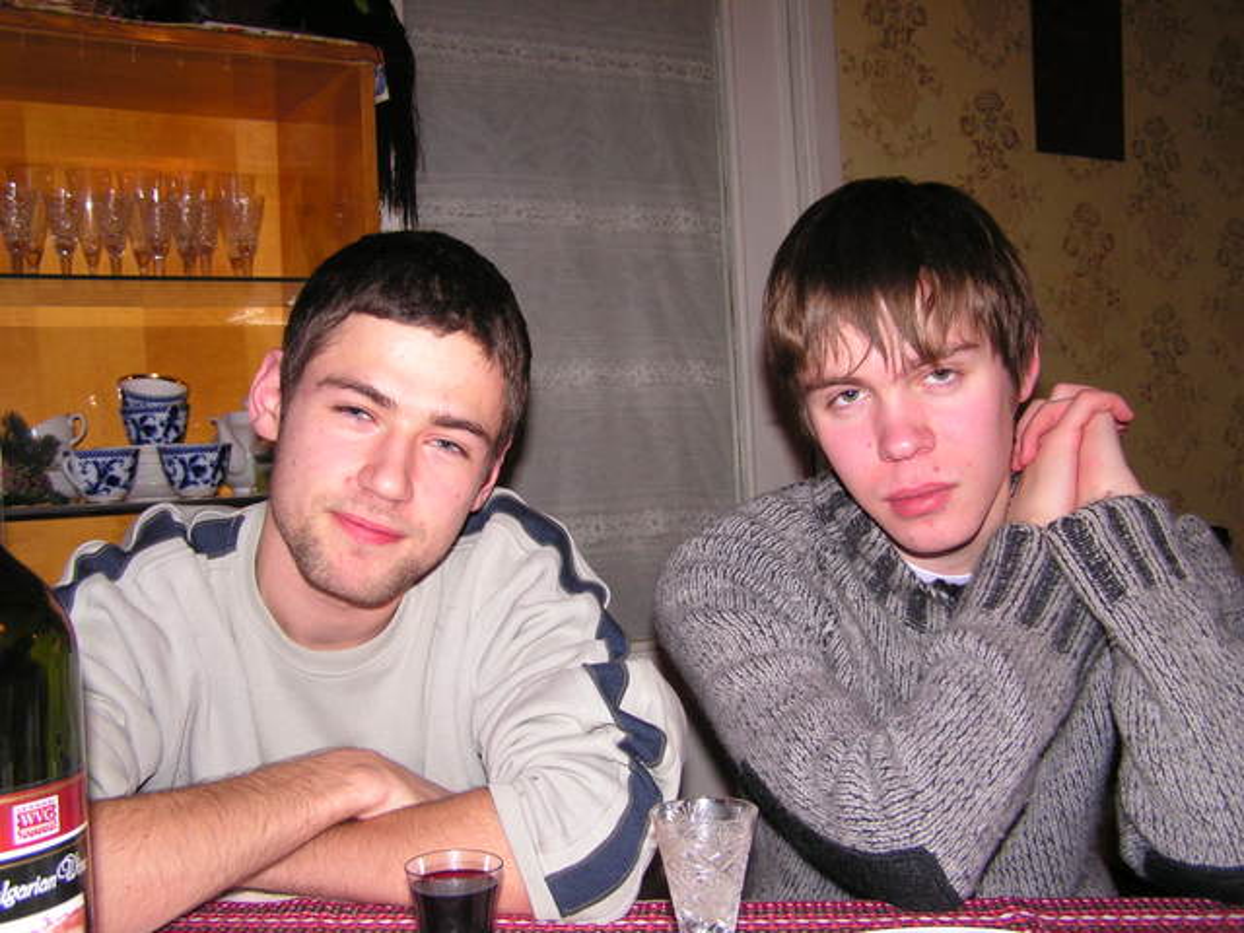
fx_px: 1366
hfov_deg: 49.0
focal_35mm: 38
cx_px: 622
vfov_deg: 37.7
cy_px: 466
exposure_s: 1/40
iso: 100
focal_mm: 6.3
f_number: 2.8
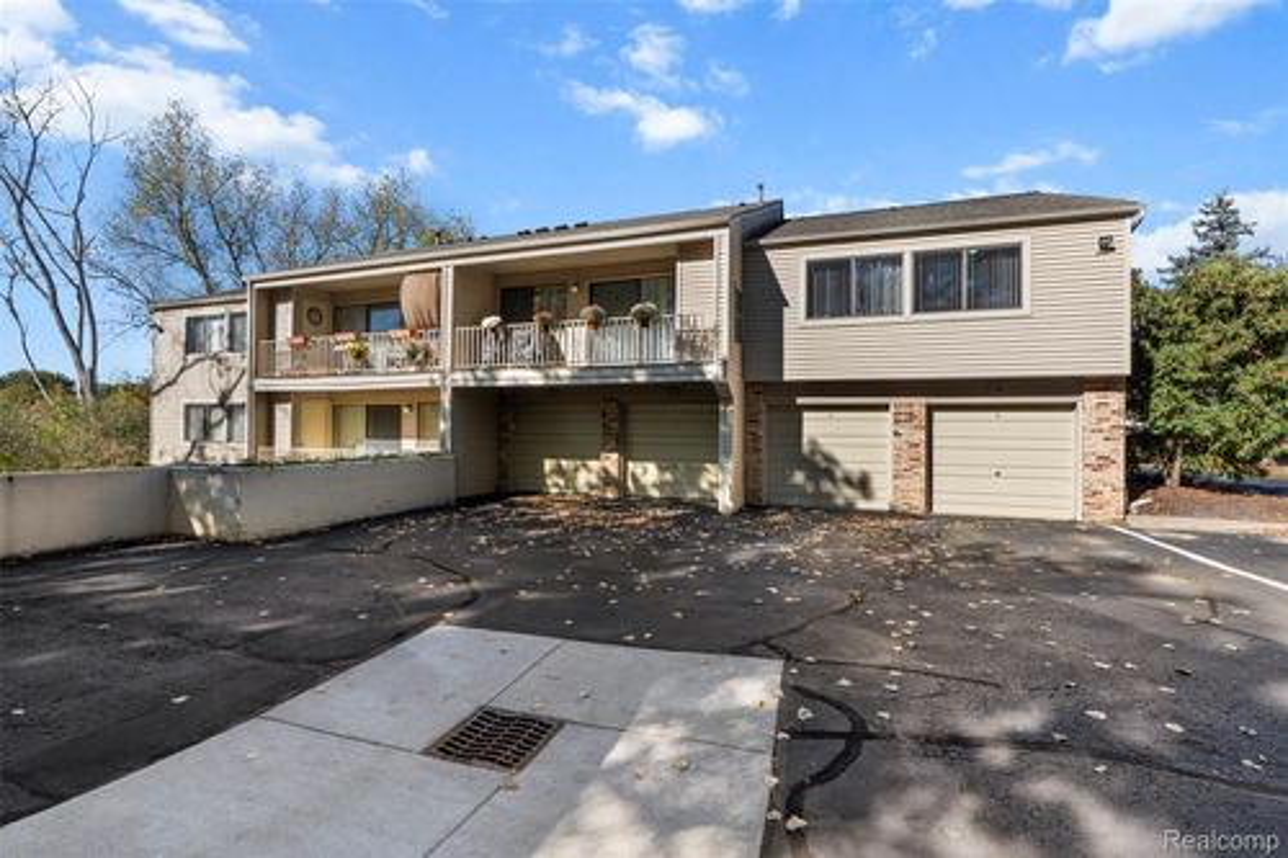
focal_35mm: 16
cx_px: 644
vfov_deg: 73.7
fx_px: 572
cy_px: 429
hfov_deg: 96.8
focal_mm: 16
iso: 100
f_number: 8
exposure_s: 1/40
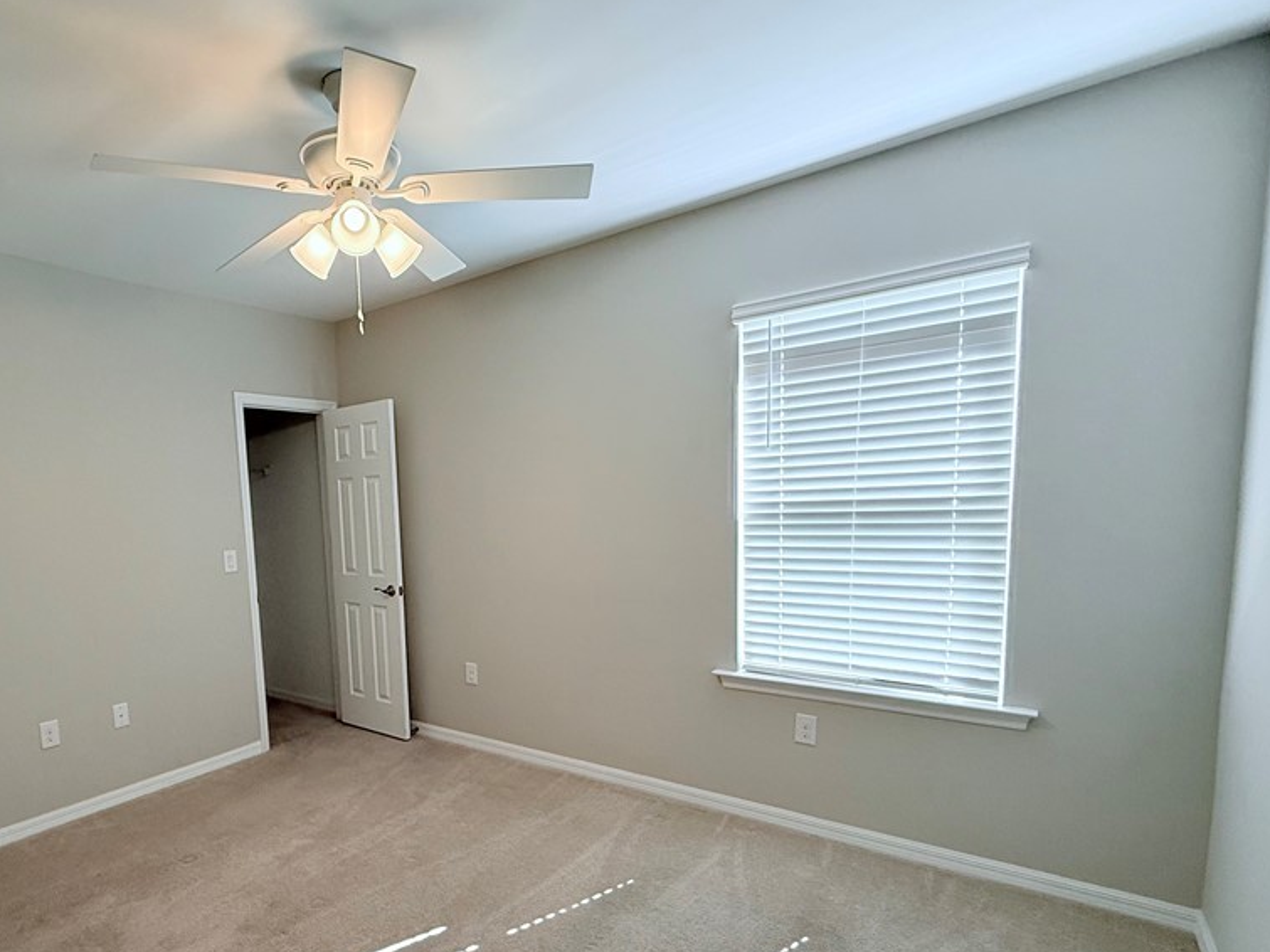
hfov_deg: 82.6
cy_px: 582
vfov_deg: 67.8
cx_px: 456
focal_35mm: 19
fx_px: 697
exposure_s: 1/120
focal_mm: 2.22
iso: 200
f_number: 2.2
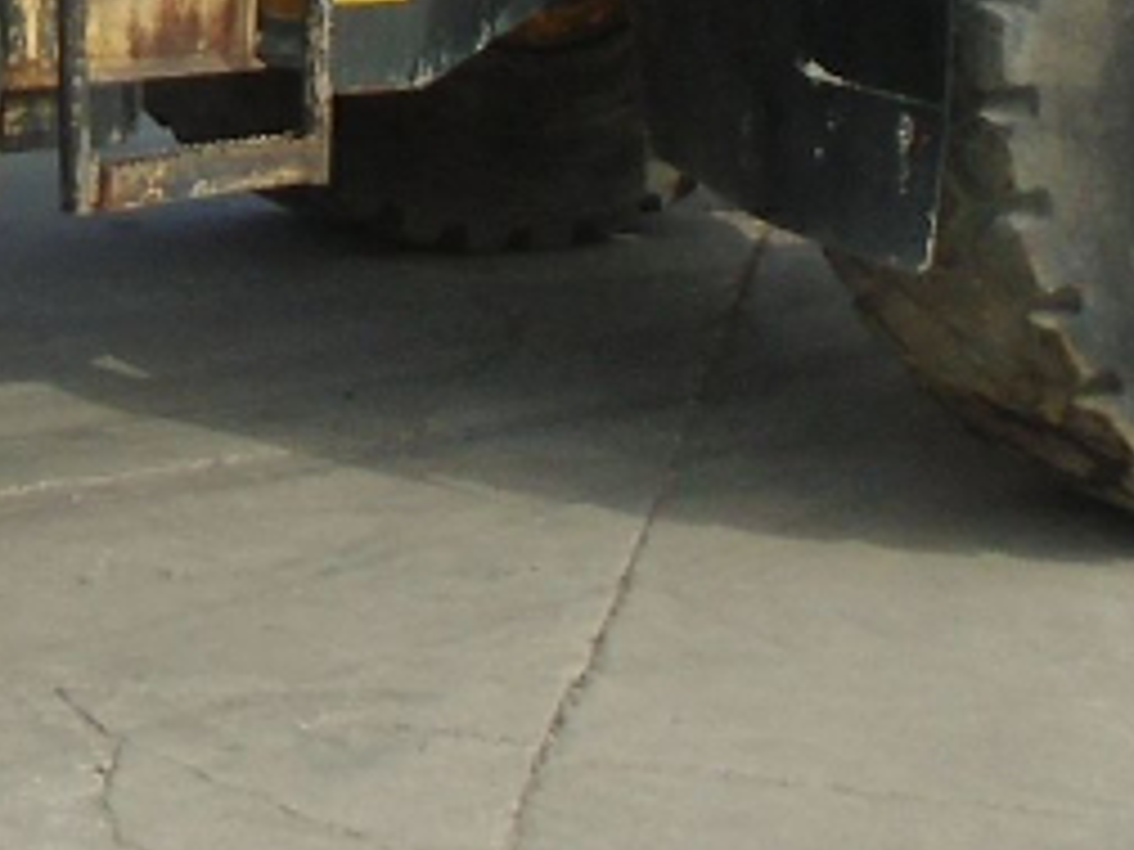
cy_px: -580
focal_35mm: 138
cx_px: -86
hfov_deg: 14.0
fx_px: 4521
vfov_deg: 10.2
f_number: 8
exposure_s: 1/200
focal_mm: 4.6
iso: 100
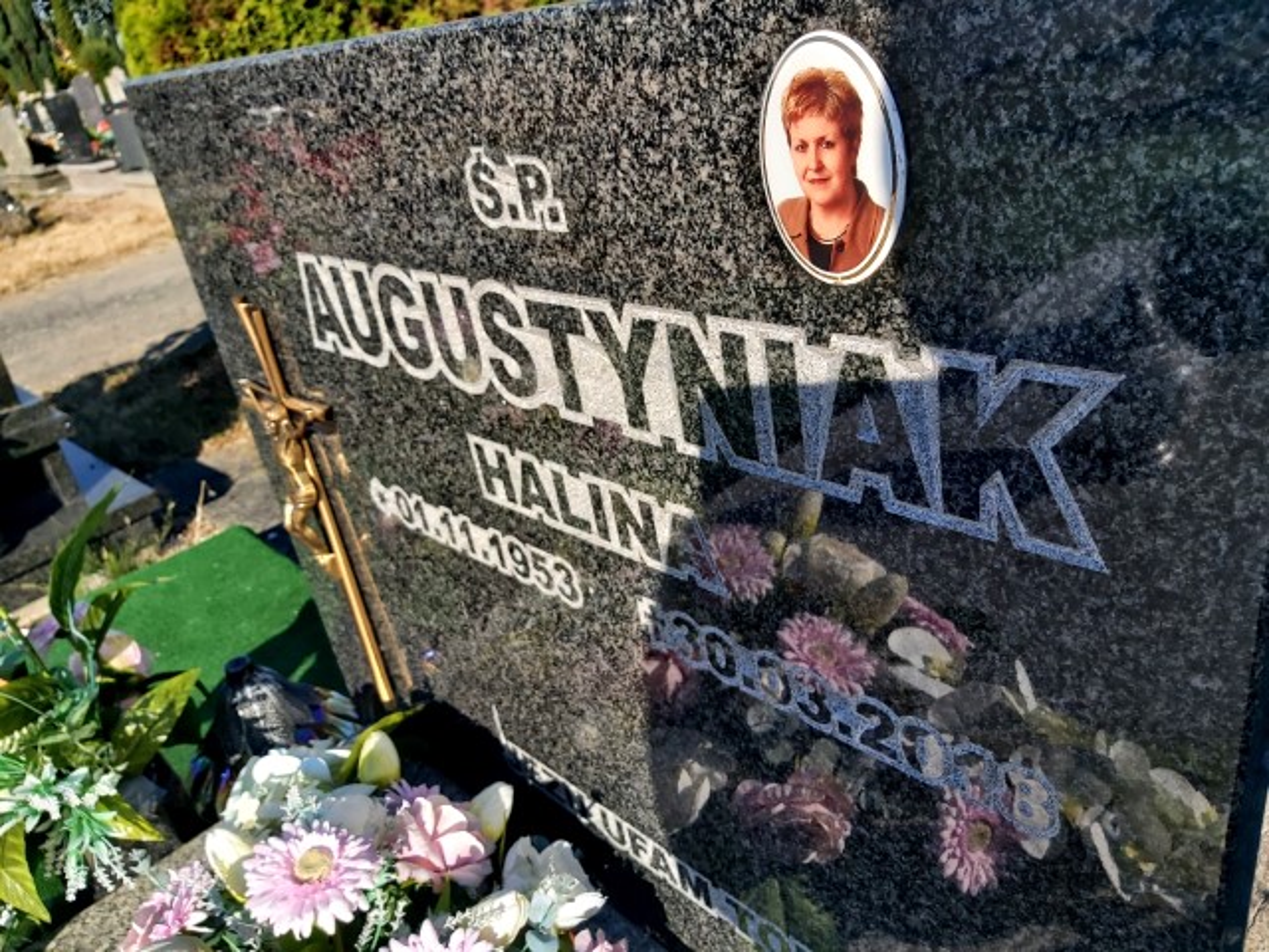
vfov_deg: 53.1
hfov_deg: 67.3
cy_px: 476
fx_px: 953
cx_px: 634
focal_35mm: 26
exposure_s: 1/2374
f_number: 1.7
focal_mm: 3.92
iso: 64
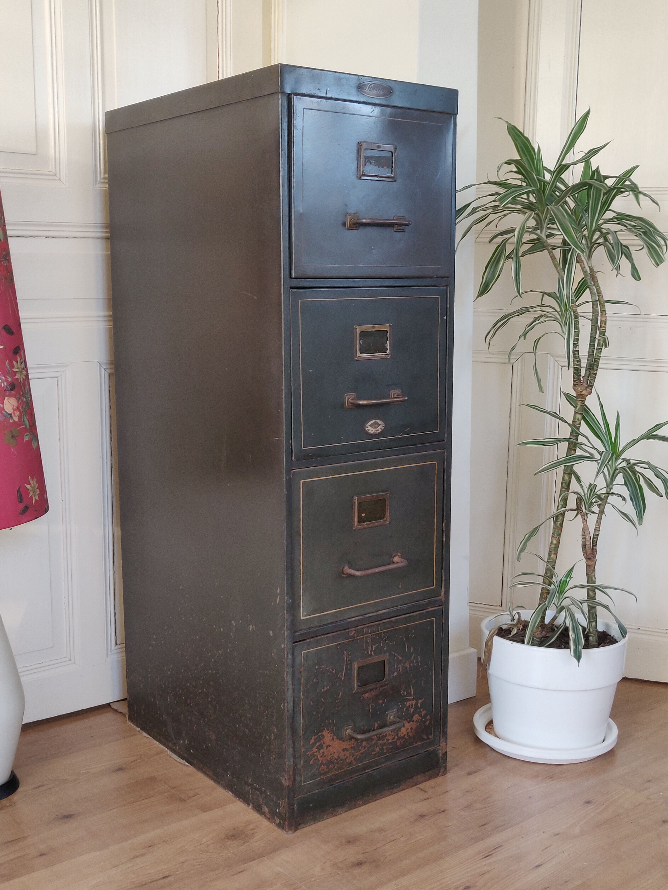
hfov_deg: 54.9
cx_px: 334
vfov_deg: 69.4
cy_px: 445
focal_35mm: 25
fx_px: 643
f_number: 1.7
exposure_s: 1/33
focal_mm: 4.25
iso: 200
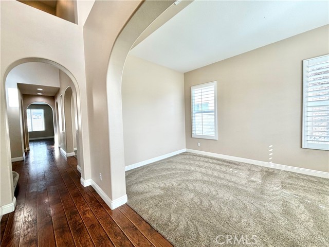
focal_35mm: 14
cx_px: 164
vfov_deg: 85.7
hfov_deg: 102.1
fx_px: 133
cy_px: 124
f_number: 2.2
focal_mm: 2.22
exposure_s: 1/120
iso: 50
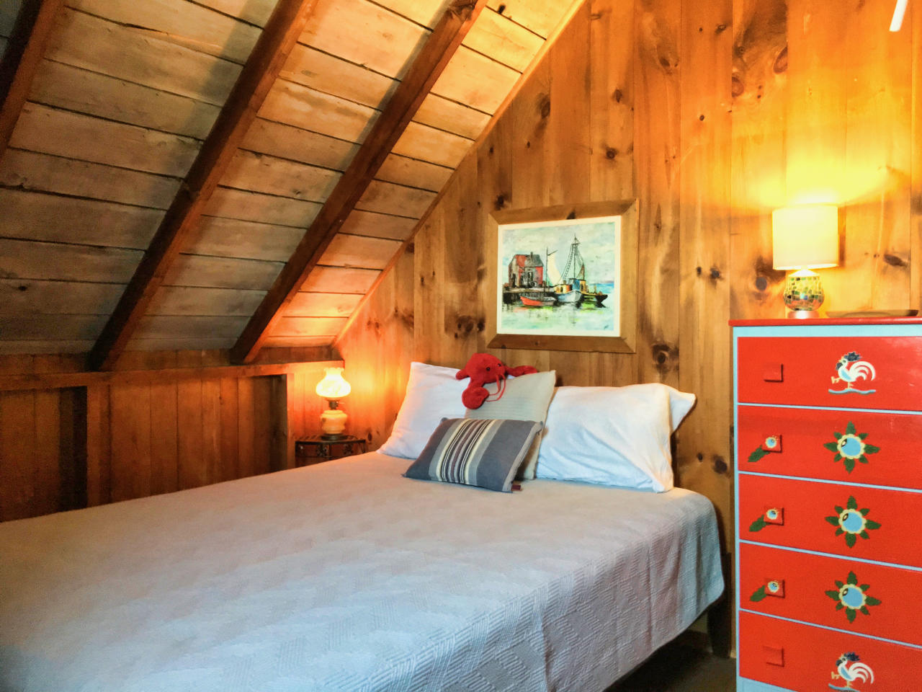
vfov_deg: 48.2
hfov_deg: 61.7
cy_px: 346
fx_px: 772
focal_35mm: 29
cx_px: 461
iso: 200
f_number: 2.2
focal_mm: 4.15
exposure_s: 1/15
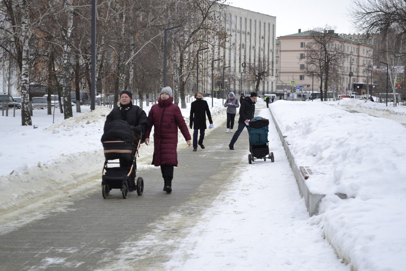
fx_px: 930
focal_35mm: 82
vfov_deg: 16.5
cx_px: 203
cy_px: 136
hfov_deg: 24.6
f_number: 5.6
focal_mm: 55
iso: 140
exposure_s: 1/125
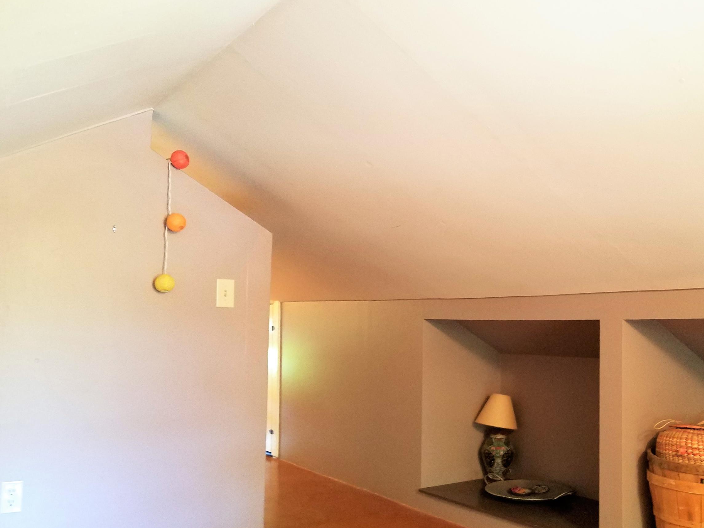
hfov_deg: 53.4
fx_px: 692
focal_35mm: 34
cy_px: 293
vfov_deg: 41.7
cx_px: 436
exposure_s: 1/10
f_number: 1.7
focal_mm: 4.2
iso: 200
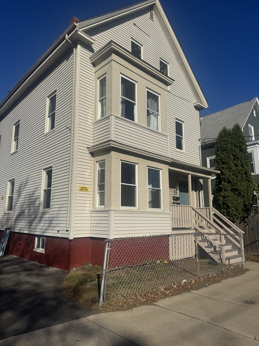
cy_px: 173
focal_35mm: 24
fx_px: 239
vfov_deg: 71.6
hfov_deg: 56.8
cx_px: 130
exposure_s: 1/12346
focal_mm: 6.76
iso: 80
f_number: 1.78
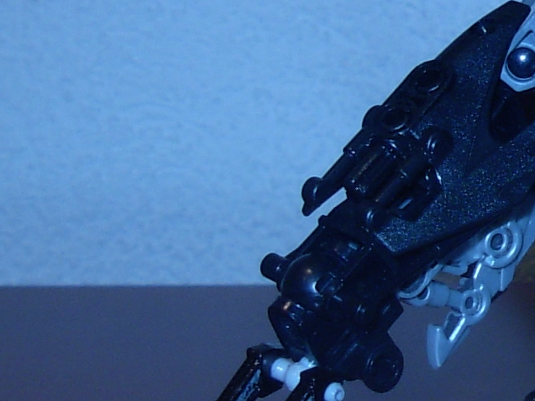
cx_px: 864
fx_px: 2442
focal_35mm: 158
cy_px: 80
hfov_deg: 11.8
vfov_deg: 9.4
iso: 79
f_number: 2.9
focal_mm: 6.3
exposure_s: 1/22.6
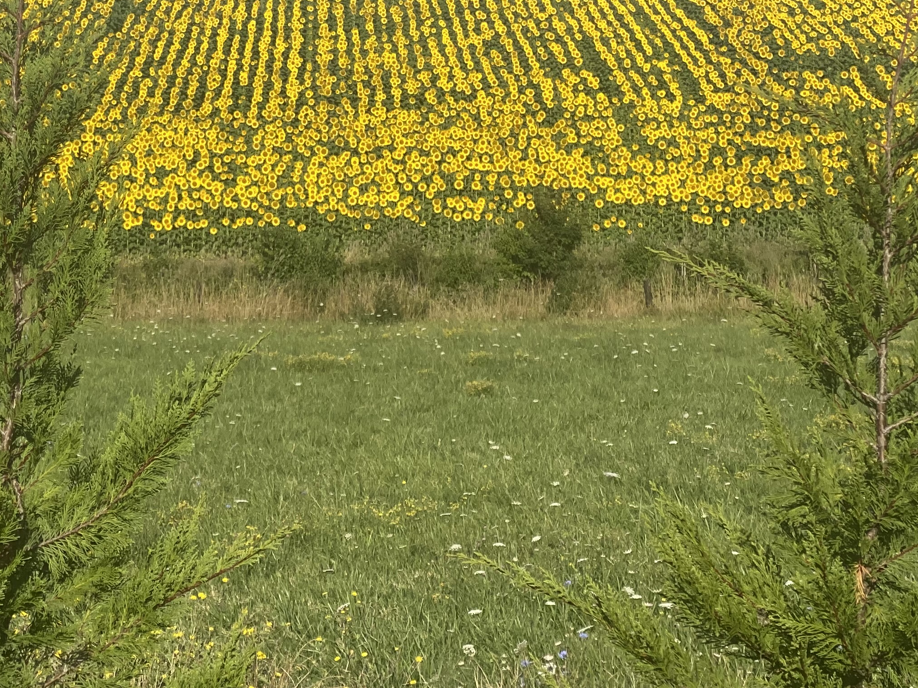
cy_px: 47
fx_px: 2732
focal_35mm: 103
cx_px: 233
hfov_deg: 19.0
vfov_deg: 14.2
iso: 20
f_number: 2
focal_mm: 6
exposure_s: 1/1653
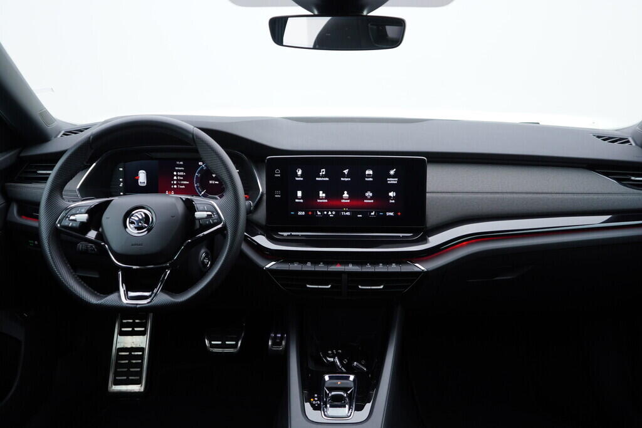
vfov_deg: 36.9
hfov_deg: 53.1
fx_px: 642
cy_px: 214
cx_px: 321
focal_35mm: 36
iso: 125
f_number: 2.8
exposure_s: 1/40
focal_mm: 24
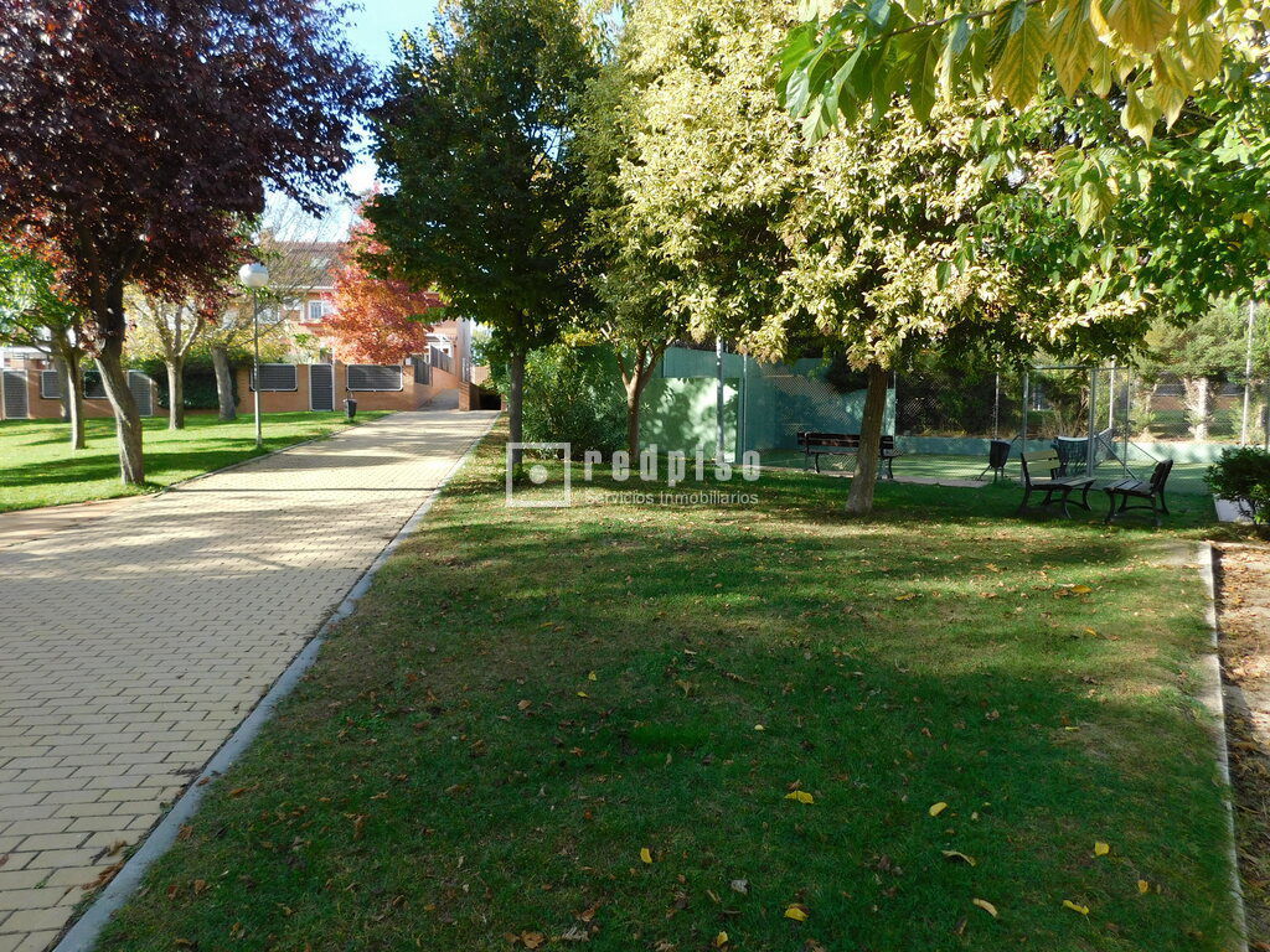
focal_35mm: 23
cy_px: 476
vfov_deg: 58.9
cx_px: 635
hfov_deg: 73.9
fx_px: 844
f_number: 3
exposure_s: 1/400
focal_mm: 4
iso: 125
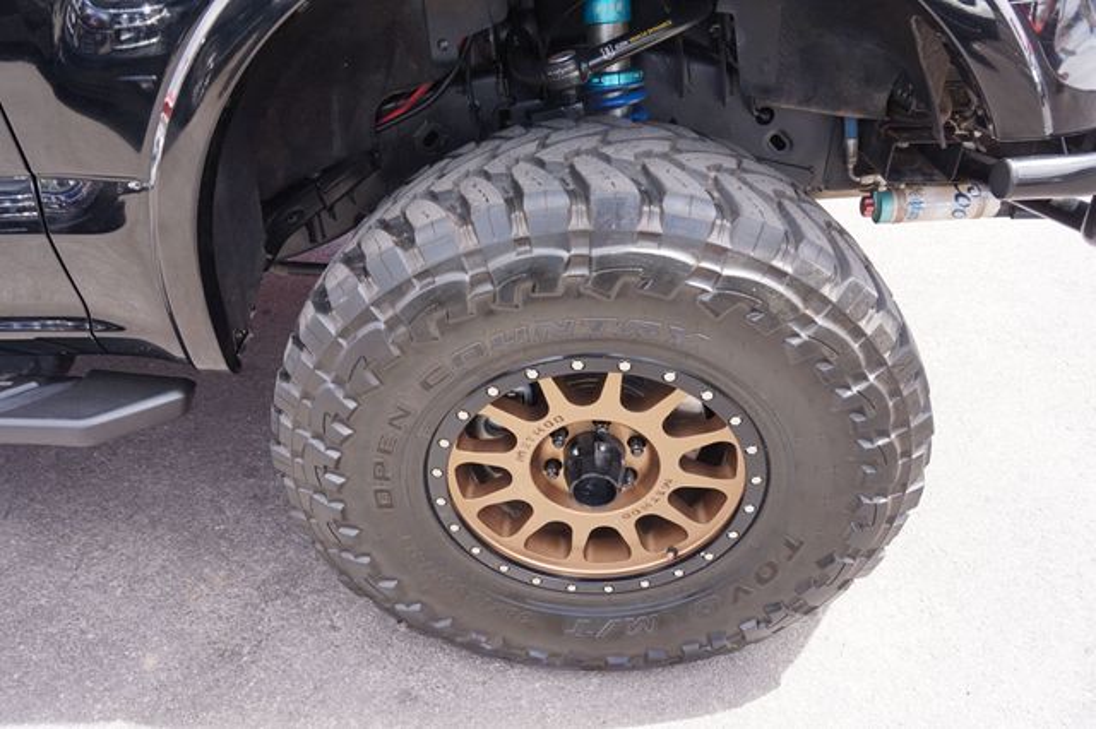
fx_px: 730
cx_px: 548
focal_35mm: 24
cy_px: 364
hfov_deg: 73.8
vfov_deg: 53.1
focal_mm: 16
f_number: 5
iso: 100
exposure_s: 1/80
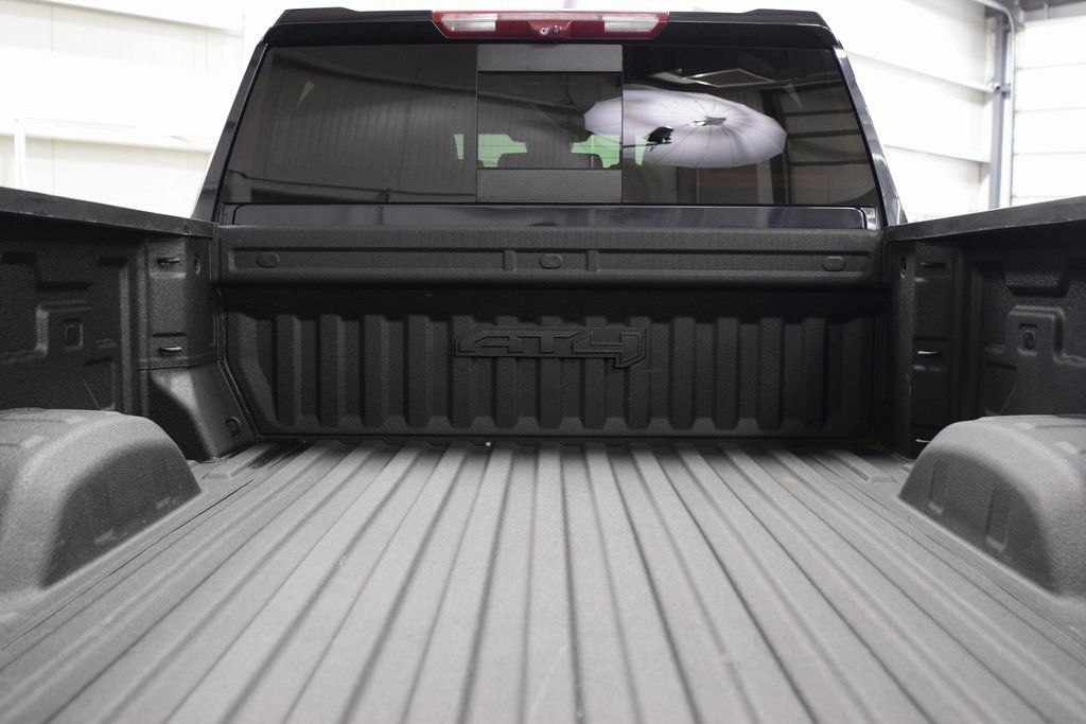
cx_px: 543
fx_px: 1086
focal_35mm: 36
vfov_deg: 36.9
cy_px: 362
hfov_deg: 53.1
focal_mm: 24
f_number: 3.2
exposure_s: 1/60
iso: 1600
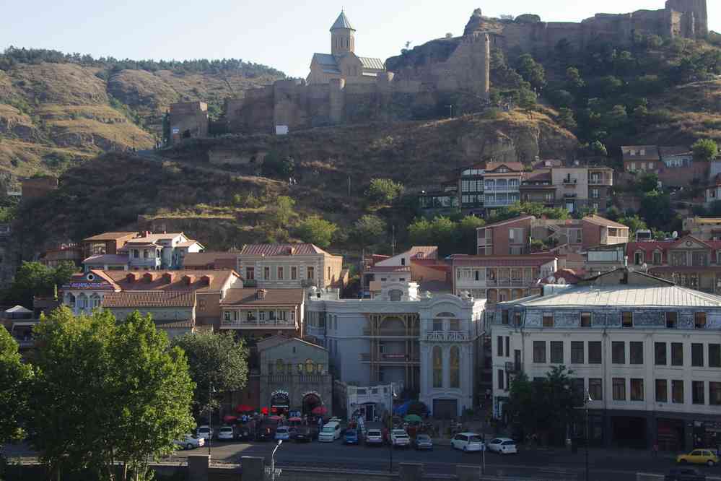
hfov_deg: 40.3
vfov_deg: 27.5
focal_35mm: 49
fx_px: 981
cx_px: 360
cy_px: 240
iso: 200
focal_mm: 32.5
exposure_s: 1/160
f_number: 5.6
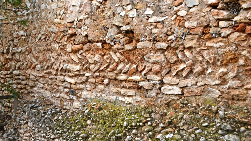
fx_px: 339
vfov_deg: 23.5
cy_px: 70
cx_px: 124
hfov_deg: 40.6
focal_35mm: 51
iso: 100
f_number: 6.3
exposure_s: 1/160
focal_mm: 32
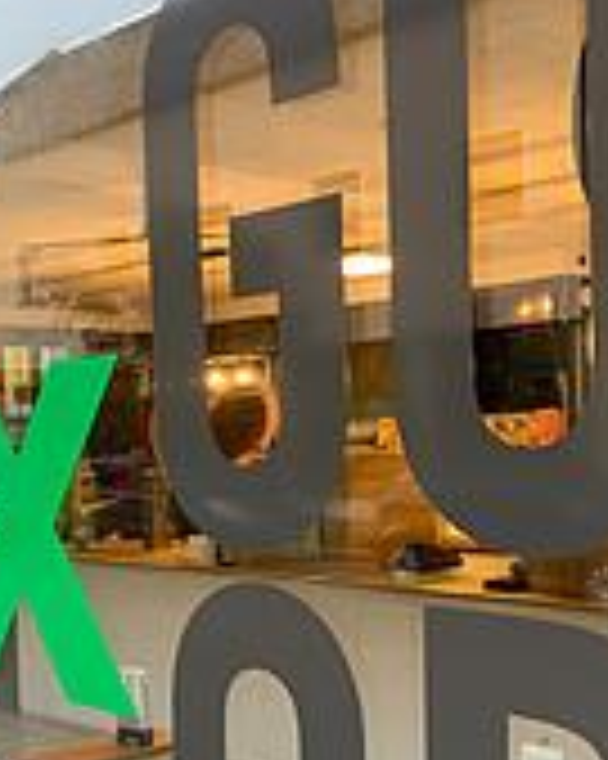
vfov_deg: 35.0
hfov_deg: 28.6
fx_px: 1193
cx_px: 297
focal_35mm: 53
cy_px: 508
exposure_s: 1/60
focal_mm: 4.25
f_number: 1.8
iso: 125
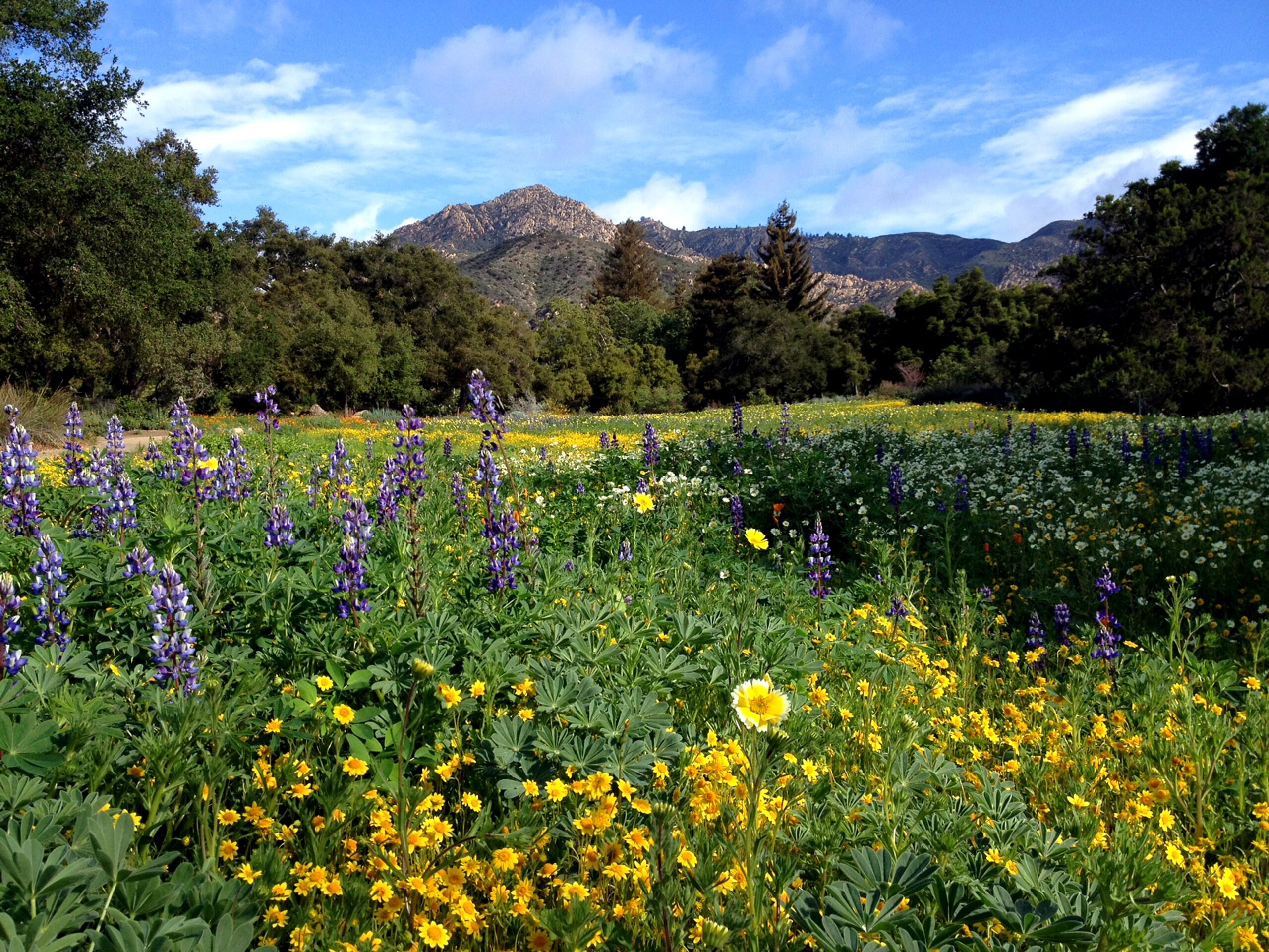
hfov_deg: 52.6
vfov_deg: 40.7
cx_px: 634
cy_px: 476
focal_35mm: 35
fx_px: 1283
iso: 50
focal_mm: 4.28
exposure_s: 1/986
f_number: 2.4
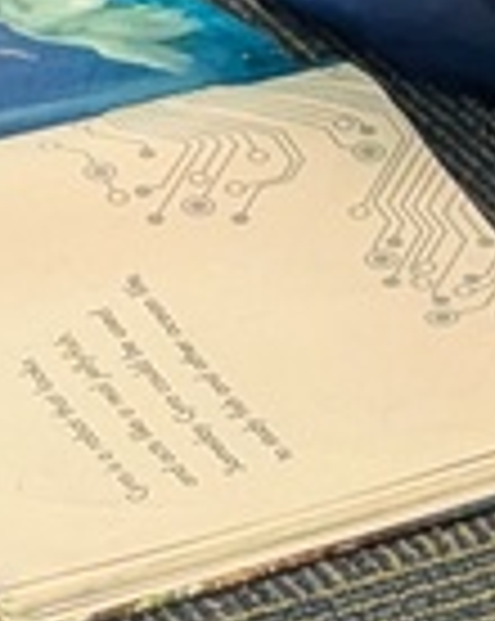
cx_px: 754
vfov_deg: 5.5
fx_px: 6405
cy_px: -374
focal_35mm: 349
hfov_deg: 4.4
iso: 261
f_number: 1.85
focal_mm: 6.81
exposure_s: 1/73.5
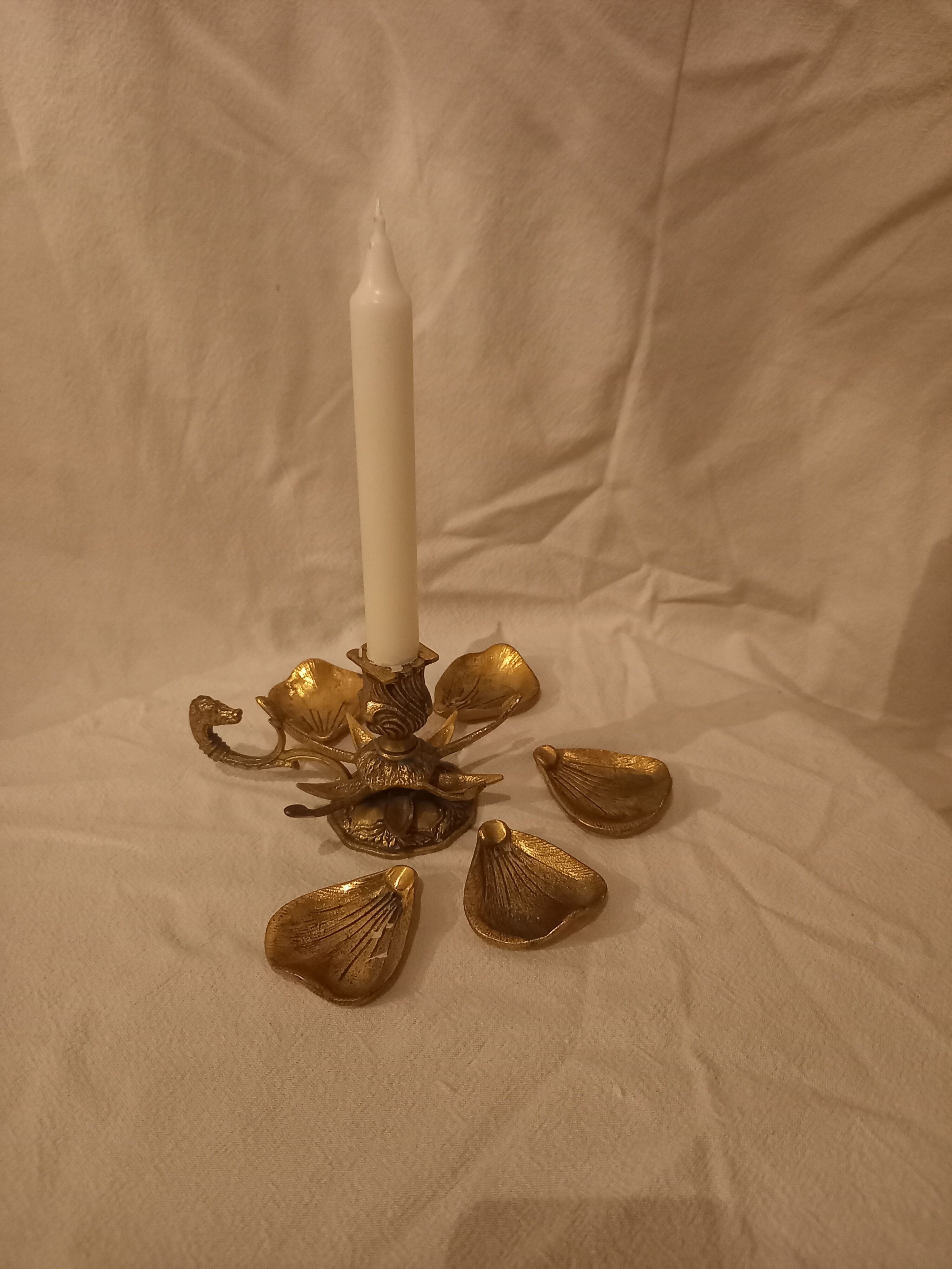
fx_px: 917
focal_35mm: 25
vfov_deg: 69.4
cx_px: 476
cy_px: 634
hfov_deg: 54.9
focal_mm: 4.65
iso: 800
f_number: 1.8
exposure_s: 1/25
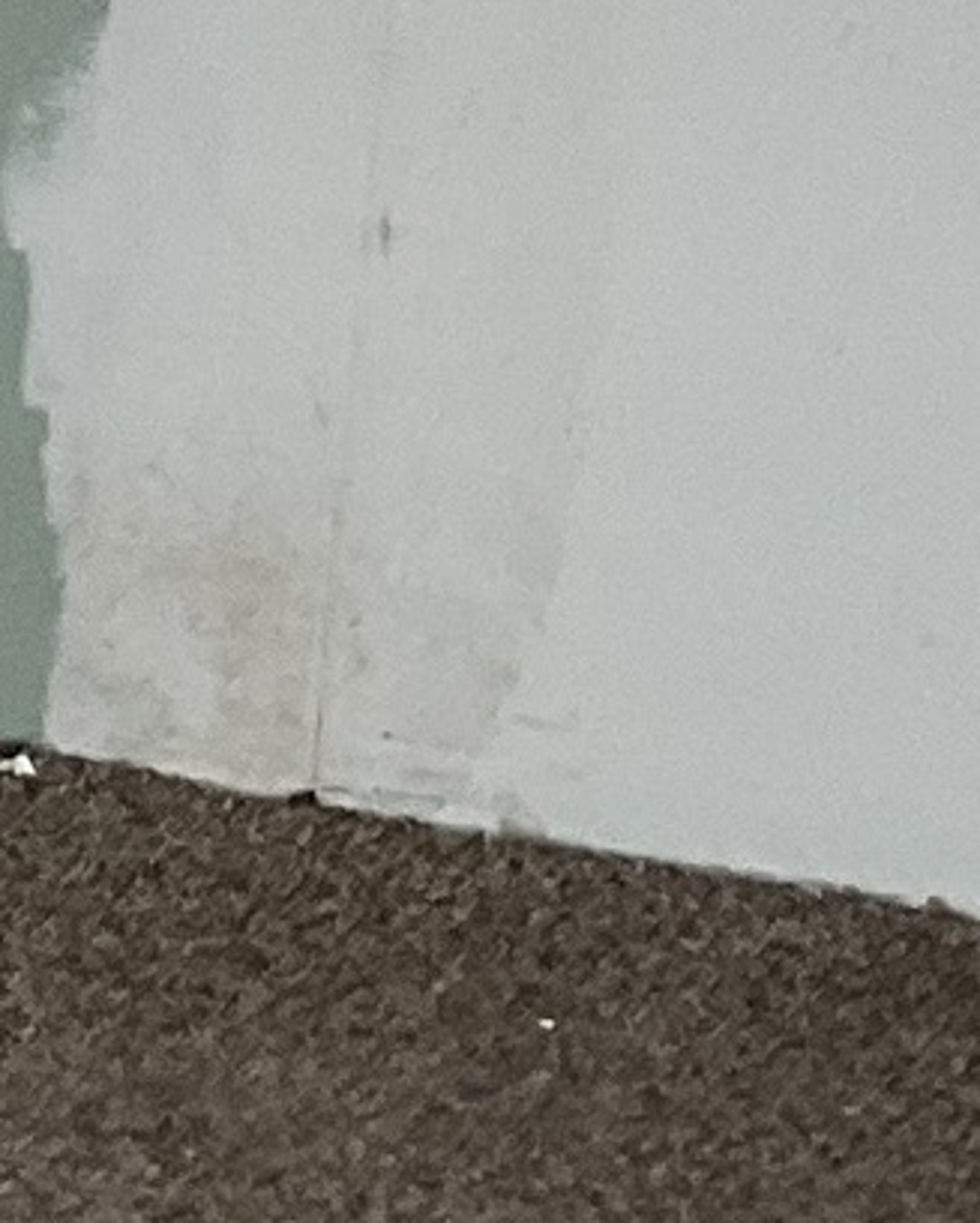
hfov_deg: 6.2
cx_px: -2682
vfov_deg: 9.0
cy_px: -255
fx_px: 7714
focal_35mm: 213
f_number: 1.8
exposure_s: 1/122
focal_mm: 3
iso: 40
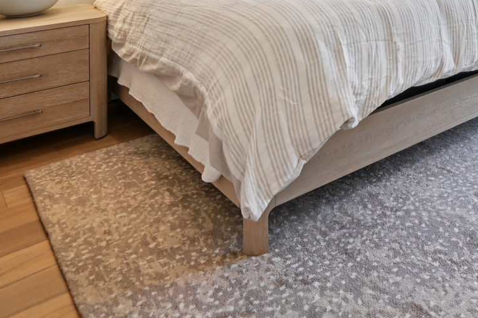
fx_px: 504
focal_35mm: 38
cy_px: -100
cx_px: 462
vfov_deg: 28.5
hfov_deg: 44.3
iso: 200
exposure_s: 1/100
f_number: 8
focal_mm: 14
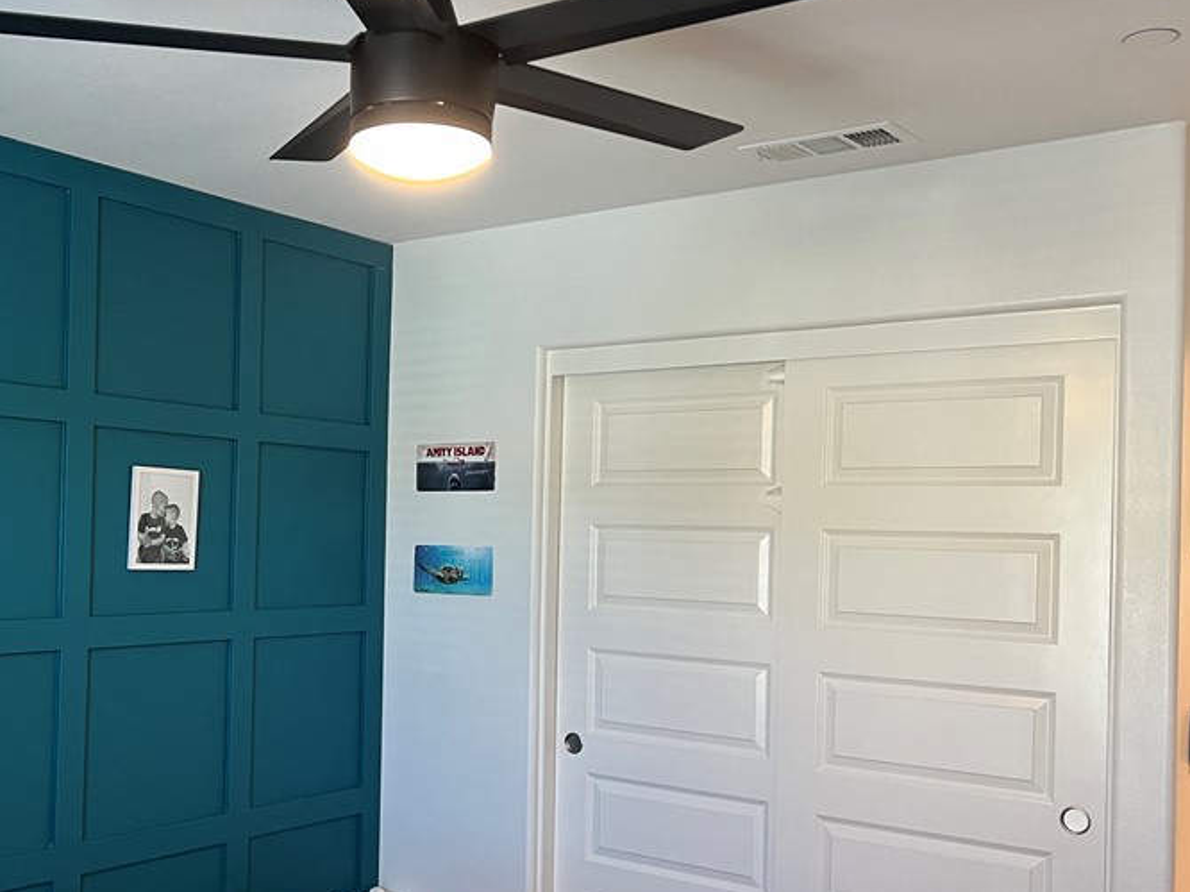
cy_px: 517
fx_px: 1375
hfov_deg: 45.8
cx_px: 356
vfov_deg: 35.9
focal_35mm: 40
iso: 160
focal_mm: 5.7
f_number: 1.5
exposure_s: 1/60
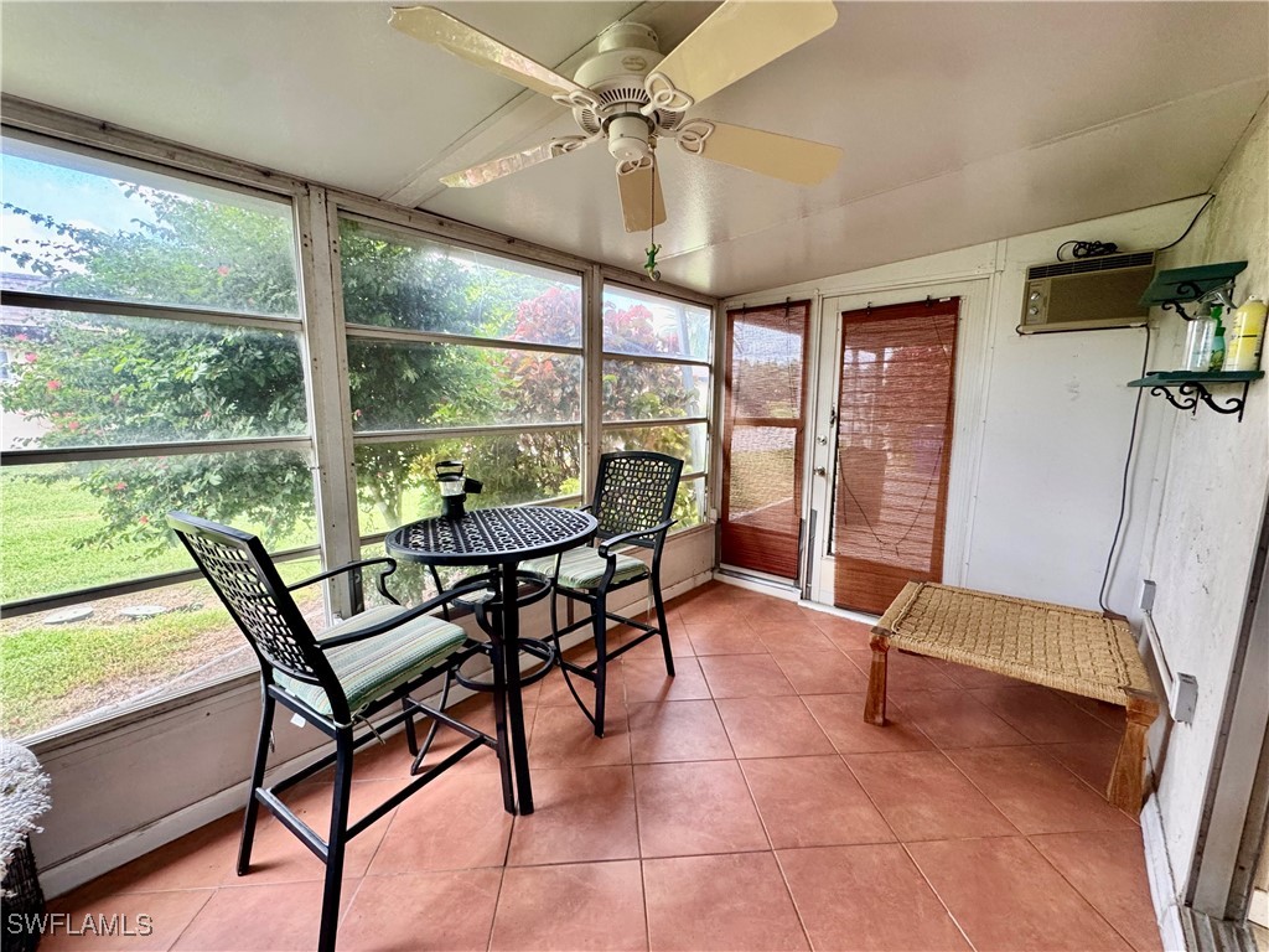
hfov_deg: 102.1
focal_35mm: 14
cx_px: 634
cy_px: 476
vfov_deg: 85.7
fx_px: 513
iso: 200
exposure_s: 1/120
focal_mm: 2.22
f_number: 2.2
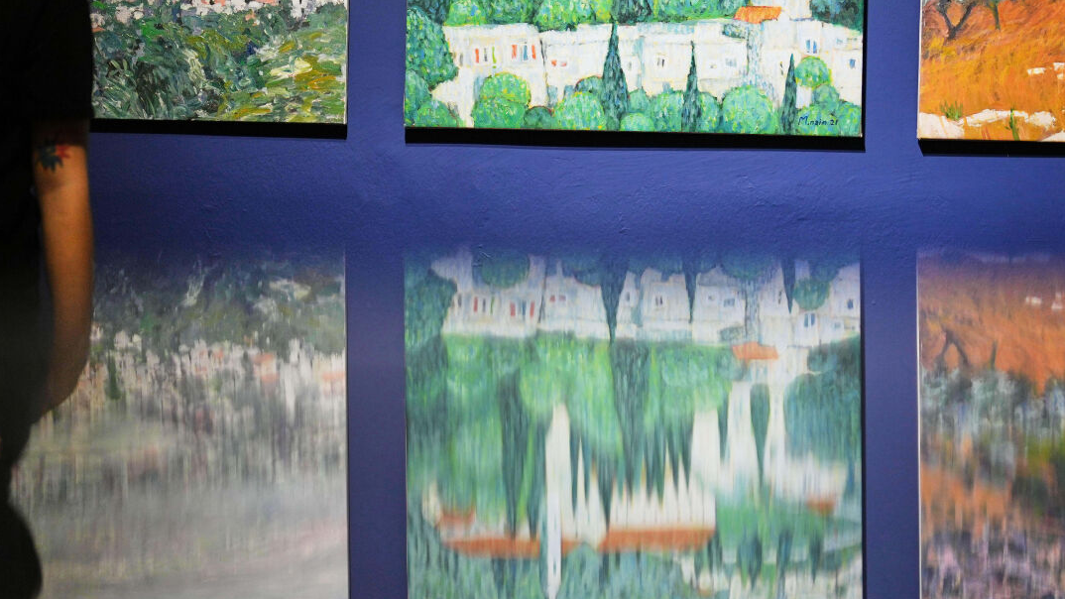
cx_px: 607
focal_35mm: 86
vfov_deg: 14.0
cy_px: 192
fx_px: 2428
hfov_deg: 24.7
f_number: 1.2
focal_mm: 50
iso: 400
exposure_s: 1/500
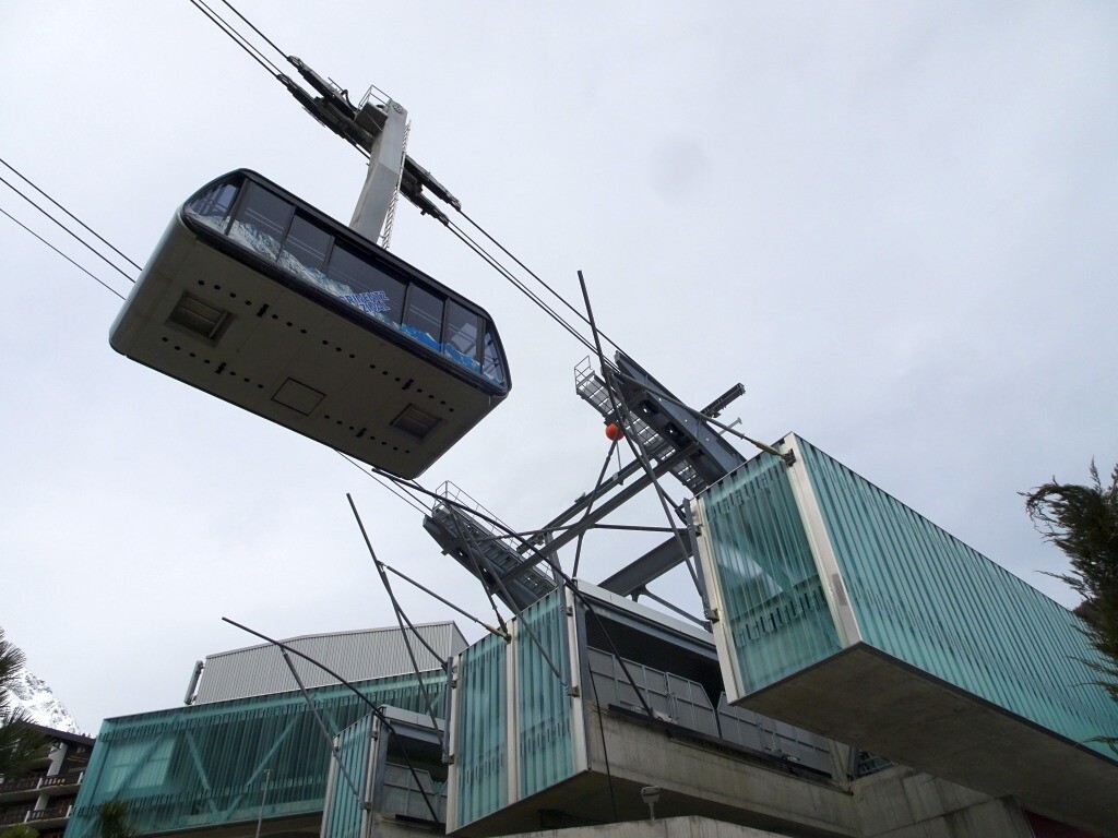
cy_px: 419
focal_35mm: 24
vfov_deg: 56.8
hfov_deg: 71.6
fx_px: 775
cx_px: 559
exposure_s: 1/1250
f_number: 3.5
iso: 80
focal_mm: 4.1
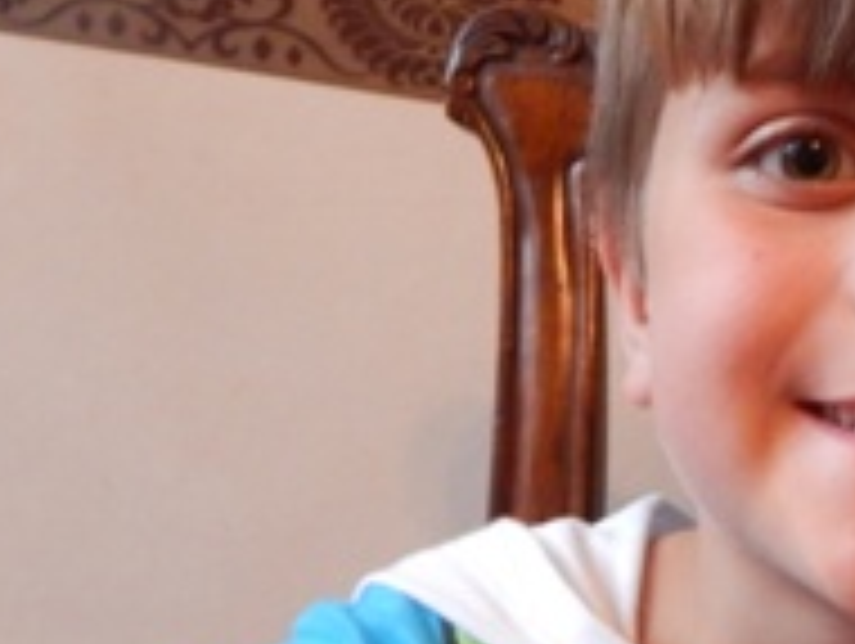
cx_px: 873
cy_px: 766
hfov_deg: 24.9
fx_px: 1830
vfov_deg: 18.9
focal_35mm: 74
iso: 400
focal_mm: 4
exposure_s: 1/30
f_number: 3
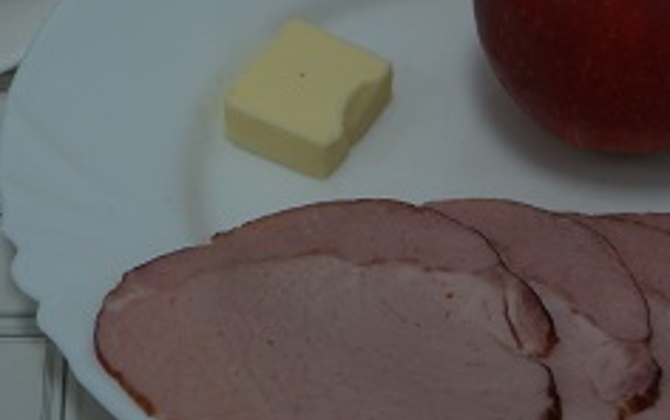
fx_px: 2248
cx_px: 273
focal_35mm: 123
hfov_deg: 16.9
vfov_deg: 10.6
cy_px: 6
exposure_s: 1/250
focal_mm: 29
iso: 640
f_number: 4.5
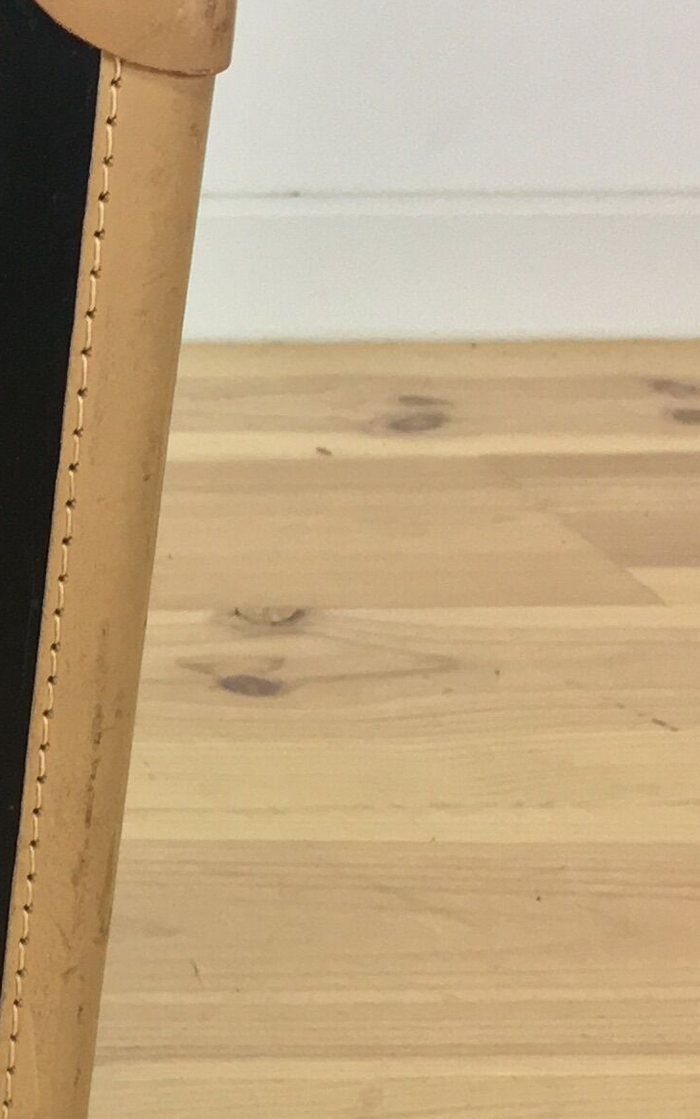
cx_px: -823
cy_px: 669
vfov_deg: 19.6
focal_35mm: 106
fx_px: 3234
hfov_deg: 10.9
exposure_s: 1/33
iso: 64
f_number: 2.2
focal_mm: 4.15
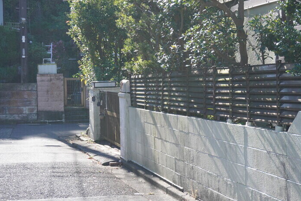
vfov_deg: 22.3
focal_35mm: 61
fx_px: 510
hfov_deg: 32.8
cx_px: 169
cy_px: 92
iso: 1000
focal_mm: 36
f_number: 5.6
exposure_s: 1/1250
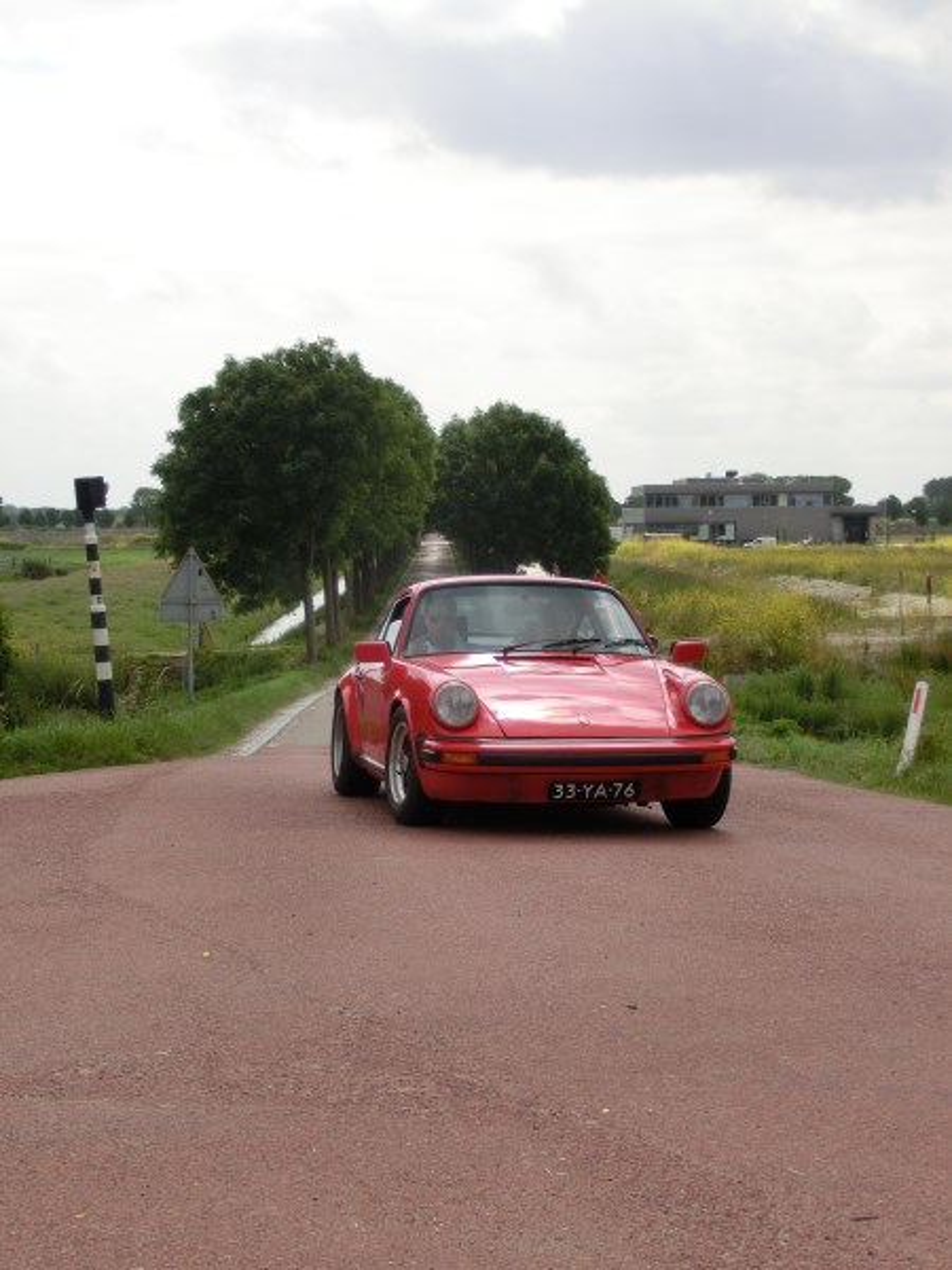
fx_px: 3227
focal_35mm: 88
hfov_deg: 16.8
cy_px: 635
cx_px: 476
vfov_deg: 22.3
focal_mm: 15.51
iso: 100
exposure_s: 1/800
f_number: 5.1
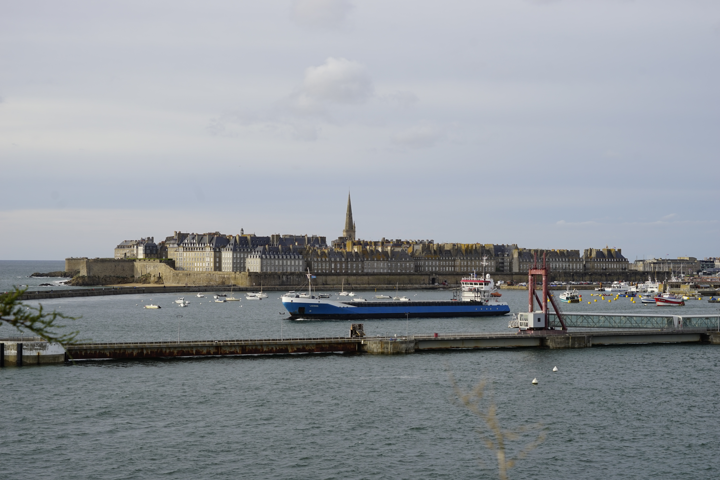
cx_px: 360
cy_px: 240
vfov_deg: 19.7
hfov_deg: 29.2
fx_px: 1380
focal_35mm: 69
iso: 100
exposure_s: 1/125
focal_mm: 69
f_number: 8
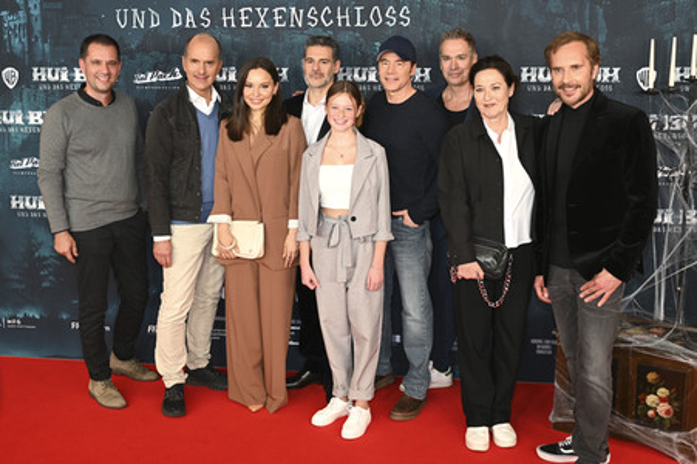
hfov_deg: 50.7
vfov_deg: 35.0
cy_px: 232
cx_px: 348
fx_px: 735
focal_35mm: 38
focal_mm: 38
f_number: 2.8
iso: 400
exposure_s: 1/125
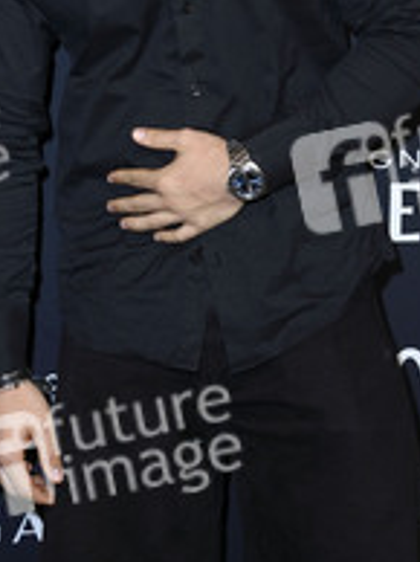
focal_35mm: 115
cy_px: 20
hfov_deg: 12.8
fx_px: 1865
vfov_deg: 16.8
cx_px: 177
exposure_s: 1/250
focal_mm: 58
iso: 500
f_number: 5.6
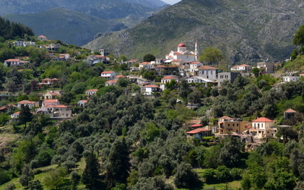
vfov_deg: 14.0
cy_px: 58
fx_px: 770
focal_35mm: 93
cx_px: 194
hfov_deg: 22.3
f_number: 11
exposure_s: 1/500
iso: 400
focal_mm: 40
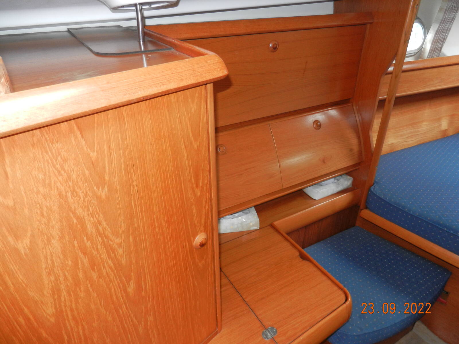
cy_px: 172
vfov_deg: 54.9
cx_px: 230
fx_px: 331
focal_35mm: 25
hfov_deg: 69.4
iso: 200
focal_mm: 4.5
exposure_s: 1/30
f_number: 3.5
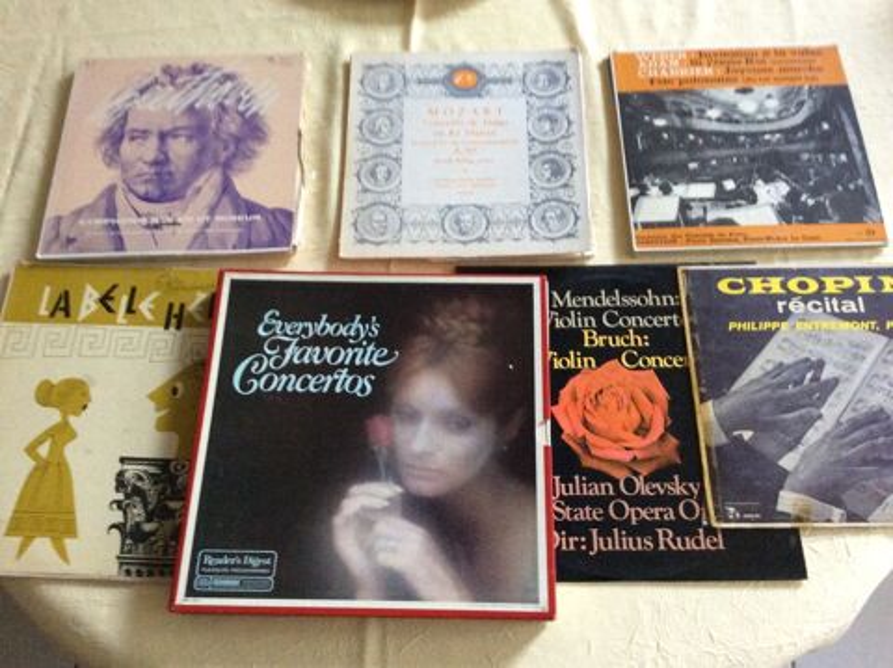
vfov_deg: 44.1
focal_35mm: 32
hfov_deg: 56.9
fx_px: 825
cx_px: 446
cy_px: 334
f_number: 2.4
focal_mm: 3.3
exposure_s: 1/20
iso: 320
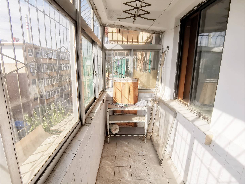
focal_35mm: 17
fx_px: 120
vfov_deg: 74.7
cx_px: 122
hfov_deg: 91.0
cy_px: 92
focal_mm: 2.26
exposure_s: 1/761
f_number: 2.2
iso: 50
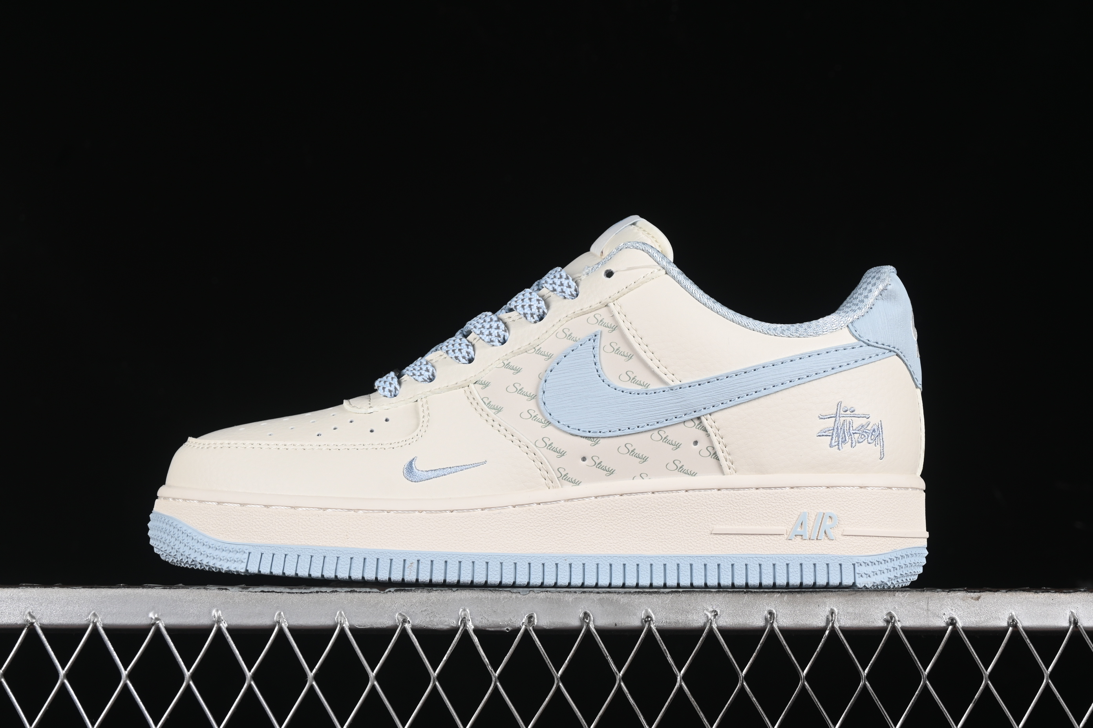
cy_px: 364
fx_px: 2277
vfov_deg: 18.2
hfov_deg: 27.0
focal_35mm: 75
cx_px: 546
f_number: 8
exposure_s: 1/100
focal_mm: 50
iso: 160
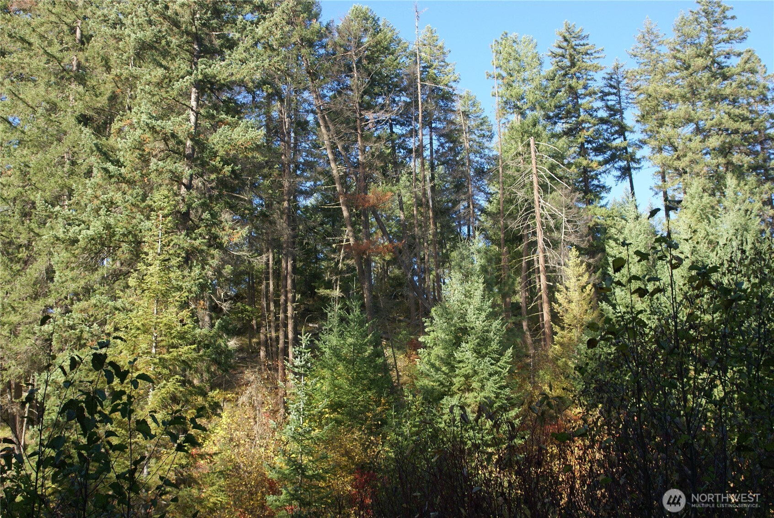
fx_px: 1130
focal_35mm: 52
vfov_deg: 25.8
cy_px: 259
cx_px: 387
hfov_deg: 37.8
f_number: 6.3
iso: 100
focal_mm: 35
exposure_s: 1/80
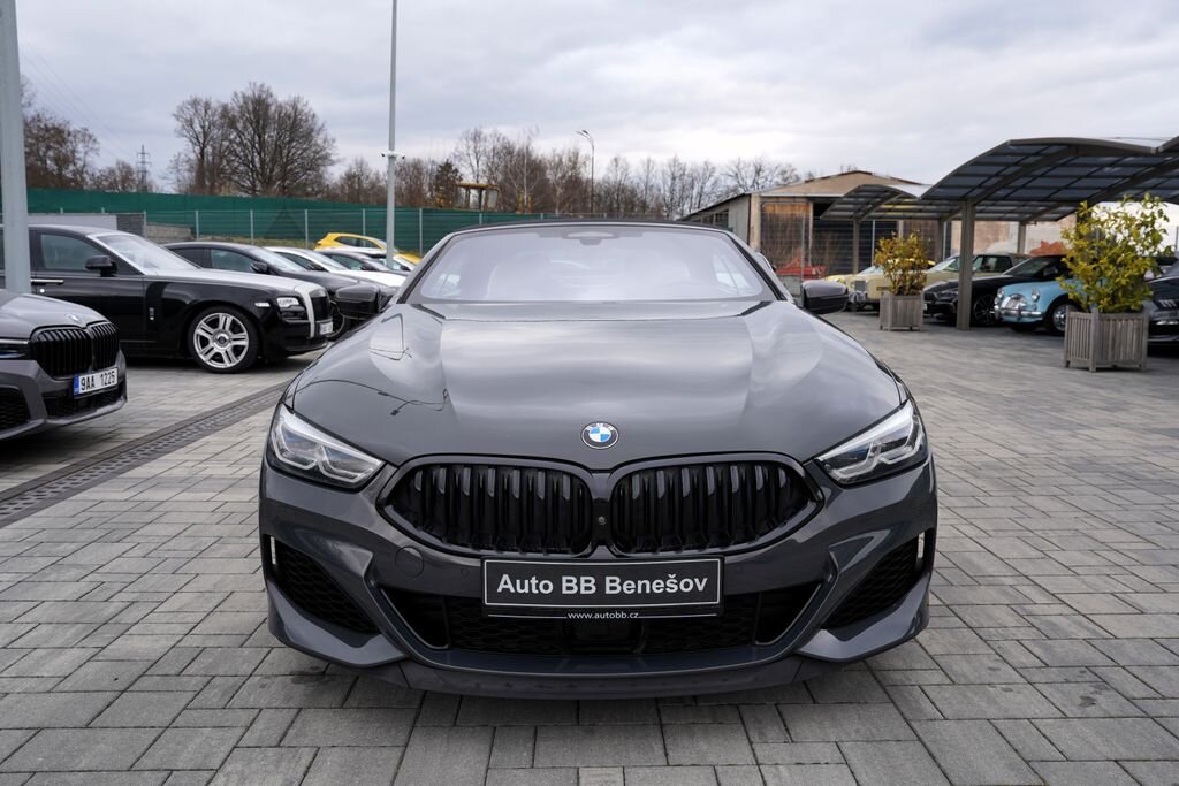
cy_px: 393
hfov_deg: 63.7
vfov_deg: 45.0
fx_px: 950
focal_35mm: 29
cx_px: 590
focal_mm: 29
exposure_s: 1/160
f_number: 6.3
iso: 100
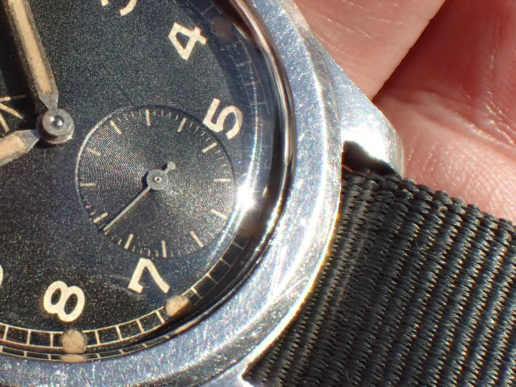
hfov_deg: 14.2
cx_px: 69
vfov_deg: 10.7
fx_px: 2057
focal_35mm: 138
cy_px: 167
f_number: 5.6
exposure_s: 1/400
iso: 100
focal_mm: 13.47
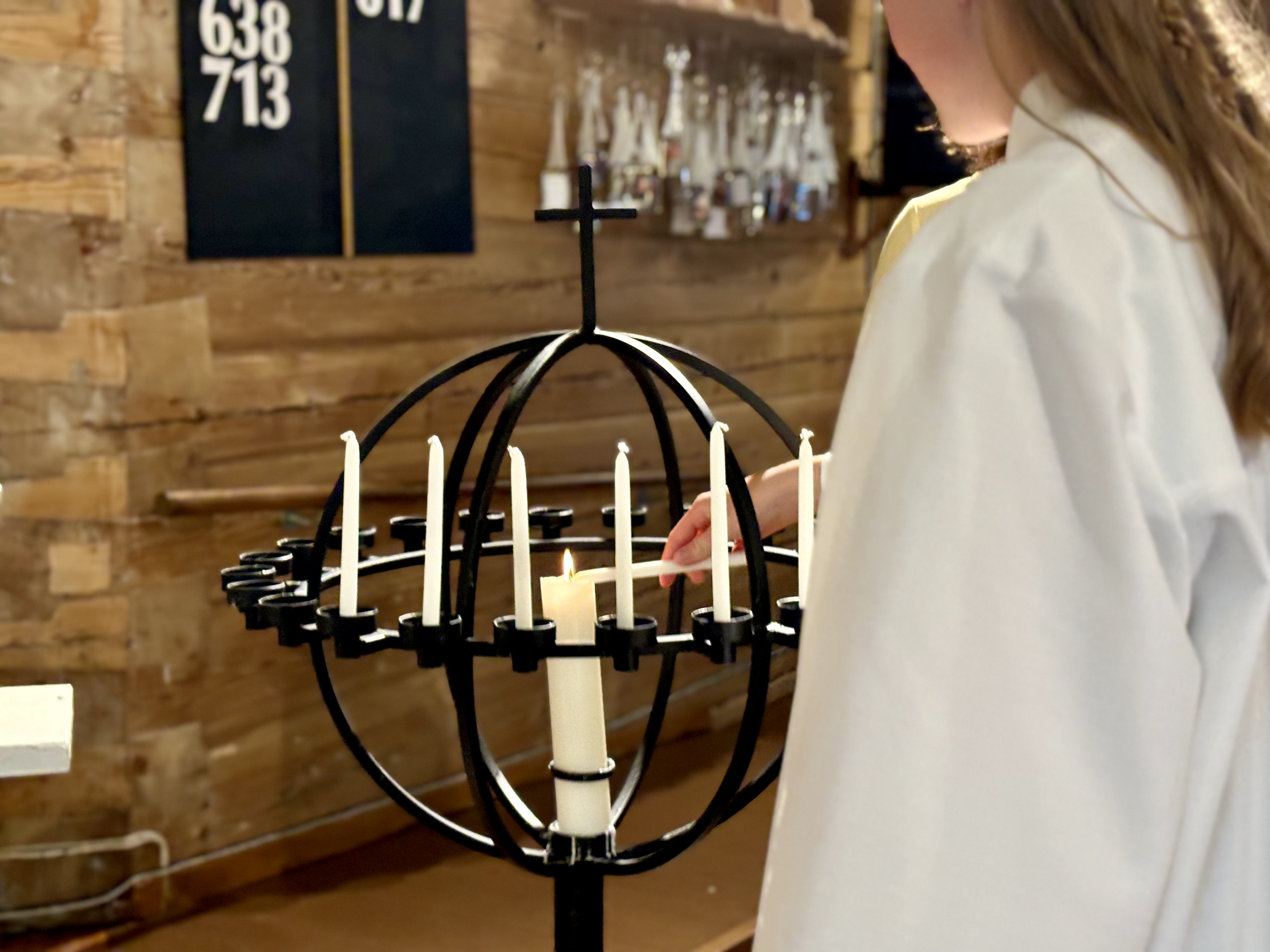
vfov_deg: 28.0
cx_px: 635
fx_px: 1908
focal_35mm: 52
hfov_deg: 36.8
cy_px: 476
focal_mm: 5.96
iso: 200
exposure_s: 1/33
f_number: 1.6
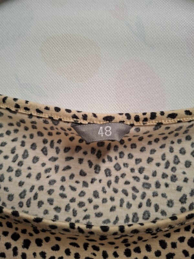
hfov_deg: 58.9
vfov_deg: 73.9
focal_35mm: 23
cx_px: 97
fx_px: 172
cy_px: 130
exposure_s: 1/50
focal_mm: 5.54
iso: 200
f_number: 1.8
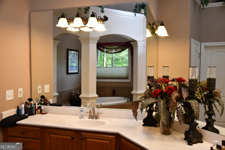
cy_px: 75
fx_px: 206
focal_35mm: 33
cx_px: 112
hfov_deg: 57.2
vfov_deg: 40.0
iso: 320
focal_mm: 22
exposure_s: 1/60
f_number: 4
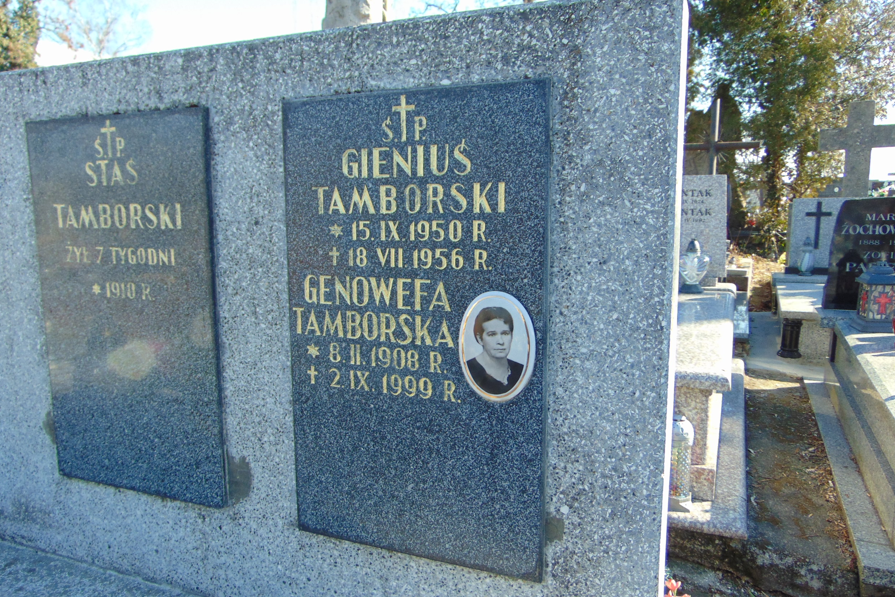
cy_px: 326
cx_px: 438
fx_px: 671
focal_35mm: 27
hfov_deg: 67.4
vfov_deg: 47.9
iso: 80
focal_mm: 4.5
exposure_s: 1/250
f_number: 3
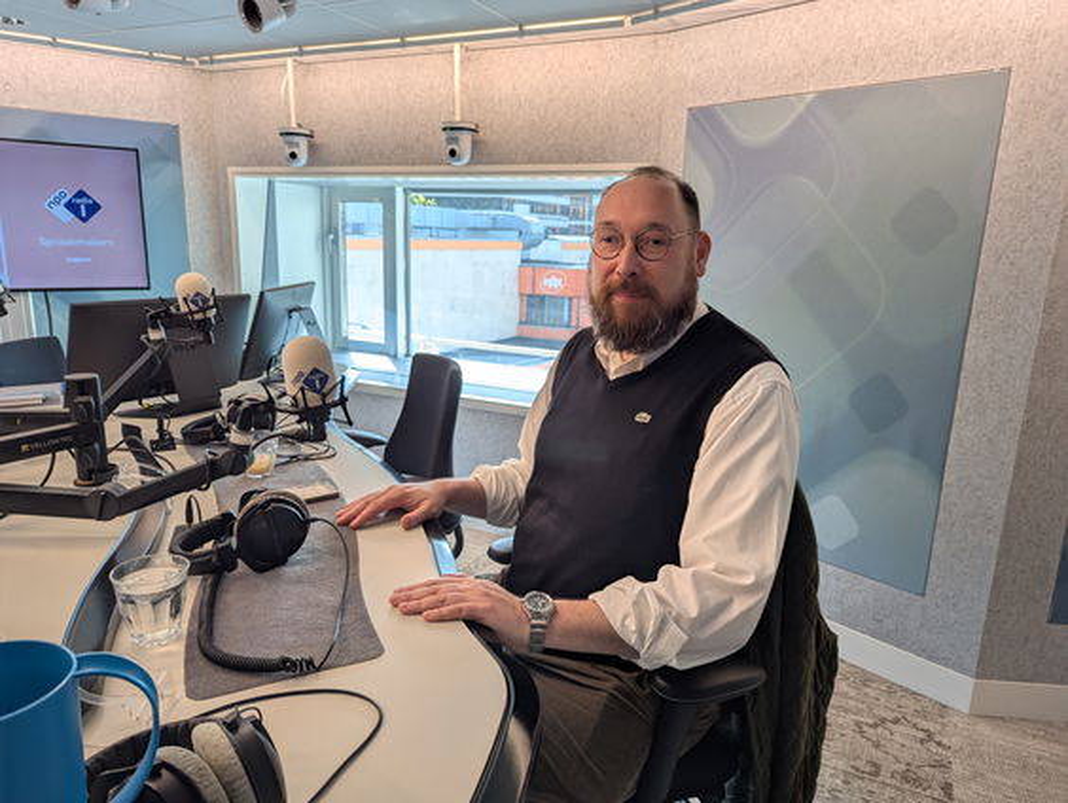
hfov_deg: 71.5
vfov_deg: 56.9
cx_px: 534
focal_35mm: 24
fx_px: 741
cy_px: 402
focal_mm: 6.81
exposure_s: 1/84.4
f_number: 1.85
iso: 52
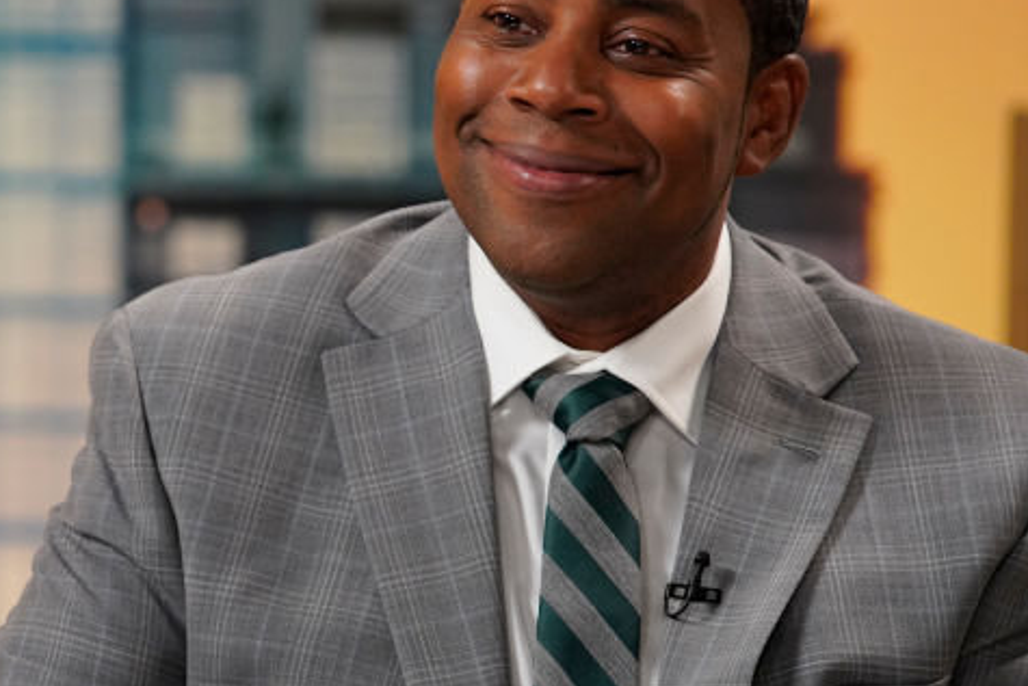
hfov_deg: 4.8
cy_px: 410
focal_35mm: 431
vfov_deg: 3.2
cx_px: 251
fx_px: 12310
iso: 1600
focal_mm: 200
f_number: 4
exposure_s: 1/200
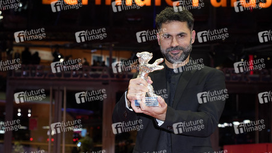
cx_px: 136
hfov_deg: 29.7
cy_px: 81
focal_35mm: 71
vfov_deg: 17.0
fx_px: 512
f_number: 5.6
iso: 1250
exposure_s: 1/160
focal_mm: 67
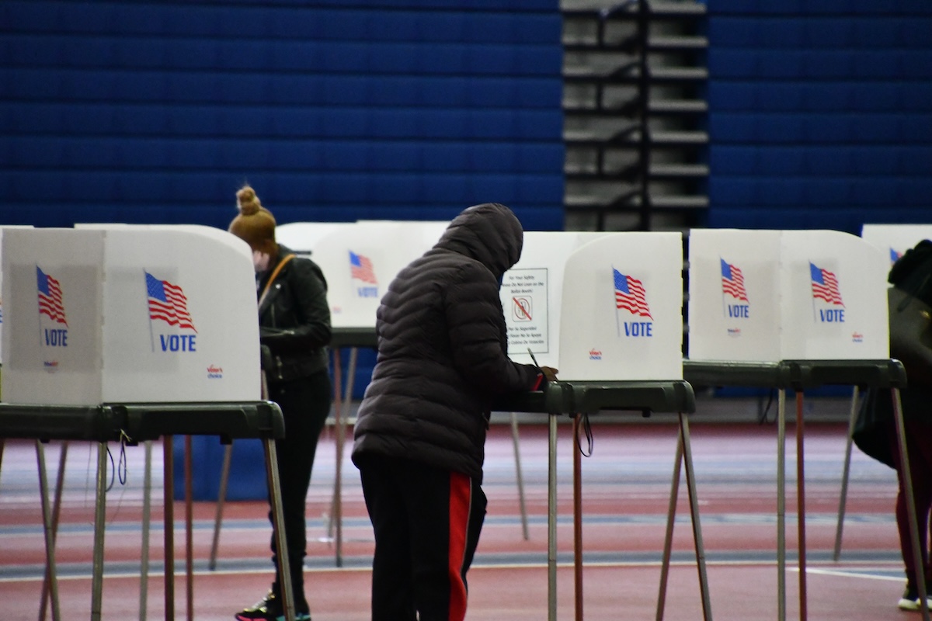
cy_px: 310
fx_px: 11649
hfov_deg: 4.6
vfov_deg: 3.1
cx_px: 466
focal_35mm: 450
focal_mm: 300
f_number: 6.3
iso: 8000
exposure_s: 1/250
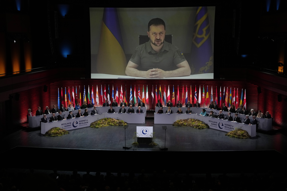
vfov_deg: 23.8
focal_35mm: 57
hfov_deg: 35.1
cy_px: 96
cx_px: 144
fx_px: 454
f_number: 9
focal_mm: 57
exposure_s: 1/80
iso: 2500
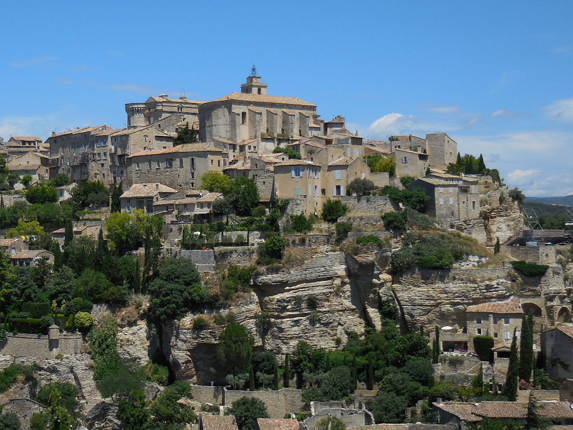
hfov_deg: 31.2
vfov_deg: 24.0
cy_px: 210
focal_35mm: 61
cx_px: 147
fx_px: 1010
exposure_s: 1/1600
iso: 125
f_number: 3.9
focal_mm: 7
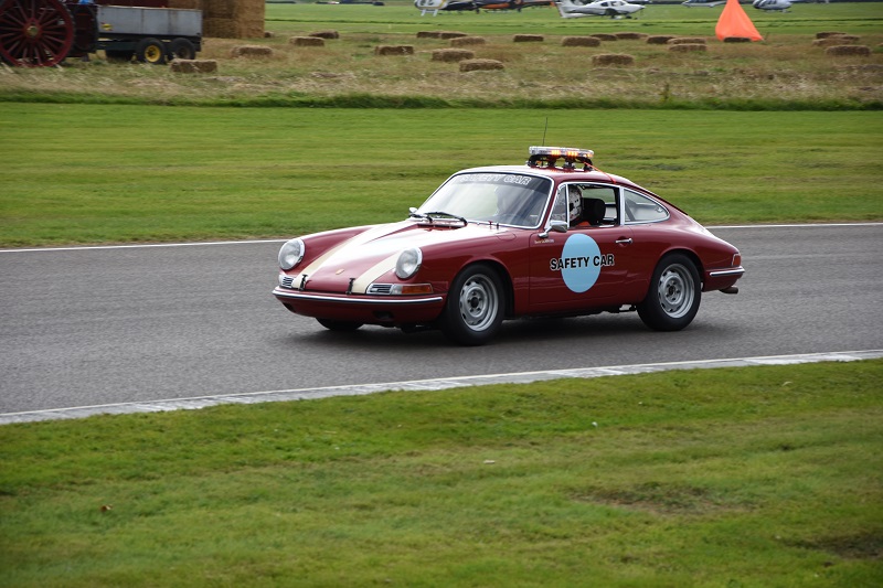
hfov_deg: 13.0
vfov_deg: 8.7
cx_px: 442
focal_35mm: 158
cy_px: 294
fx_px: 3862
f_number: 6.3
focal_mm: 105
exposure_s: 1/640
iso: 200
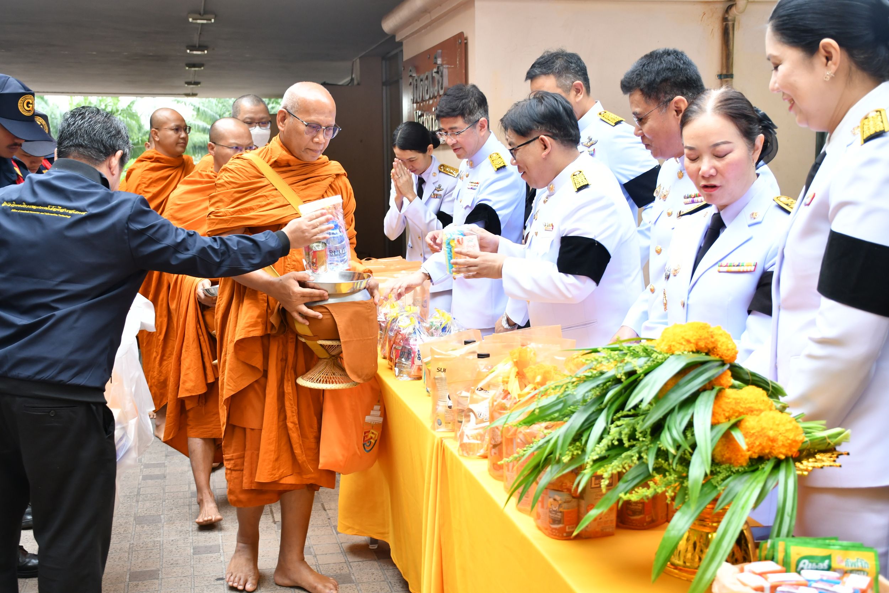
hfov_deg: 41.1
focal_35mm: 48
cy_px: 296
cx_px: 444
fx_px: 1185
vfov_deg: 28.1
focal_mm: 32
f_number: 5.6
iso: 640
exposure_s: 1/160
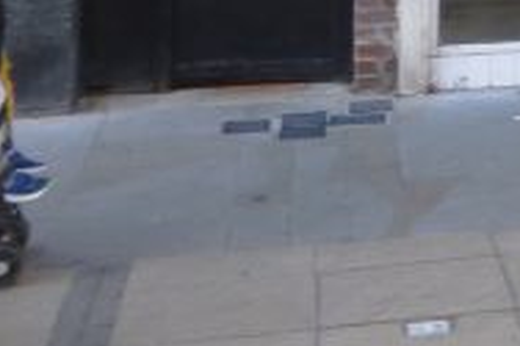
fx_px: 1790
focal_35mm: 124
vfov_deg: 10.0
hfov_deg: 14.0
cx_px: 1034
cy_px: -418
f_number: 3.3
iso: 125
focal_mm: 5
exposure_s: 1/60
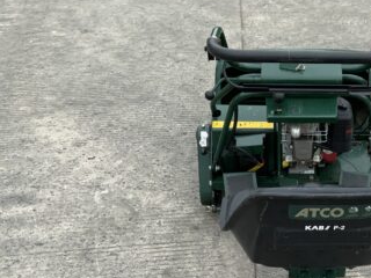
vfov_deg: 24.9
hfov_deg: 32.0
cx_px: 314
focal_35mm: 58
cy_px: 208
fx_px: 622
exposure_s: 1/251
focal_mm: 3
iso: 16
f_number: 1.8
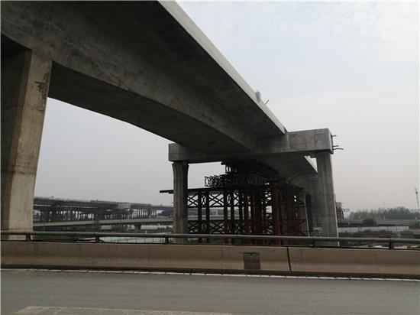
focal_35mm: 26
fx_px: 315
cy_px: 158
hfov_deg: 67.3
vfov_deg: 53.0
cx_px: 210
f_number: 1.8
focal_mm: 3.62
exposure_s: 1/1577
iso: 50
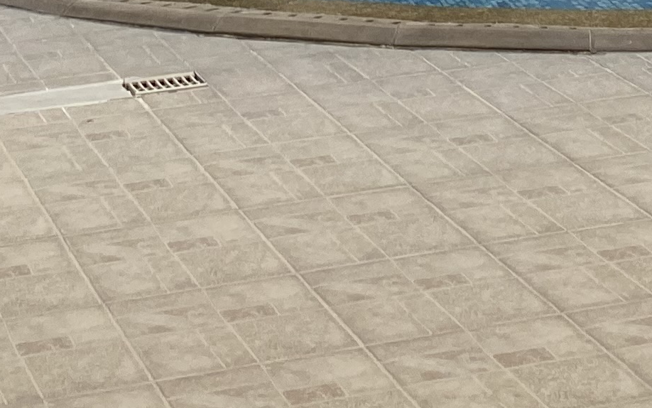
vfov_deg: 9.9
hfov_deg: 17.2
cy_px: -456
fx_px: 2150
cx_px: 244
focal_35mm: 121
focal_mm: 4.25
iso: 32
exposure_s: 1/3846
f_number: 1.8
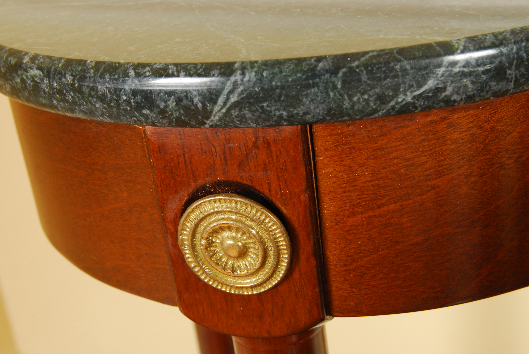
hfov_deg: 27.0
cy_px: 177
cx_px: 264
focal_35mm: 75
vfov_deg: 18.2
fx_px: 1103
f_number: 10
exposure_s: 1/100
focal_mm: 50
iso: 400
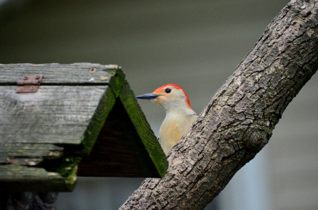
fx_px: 5288
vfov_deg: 2.3
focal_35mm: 600
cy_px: 105
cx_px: 159
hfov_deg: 3.4
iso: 4000
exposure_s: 1/800
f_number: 6.3
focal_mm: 400
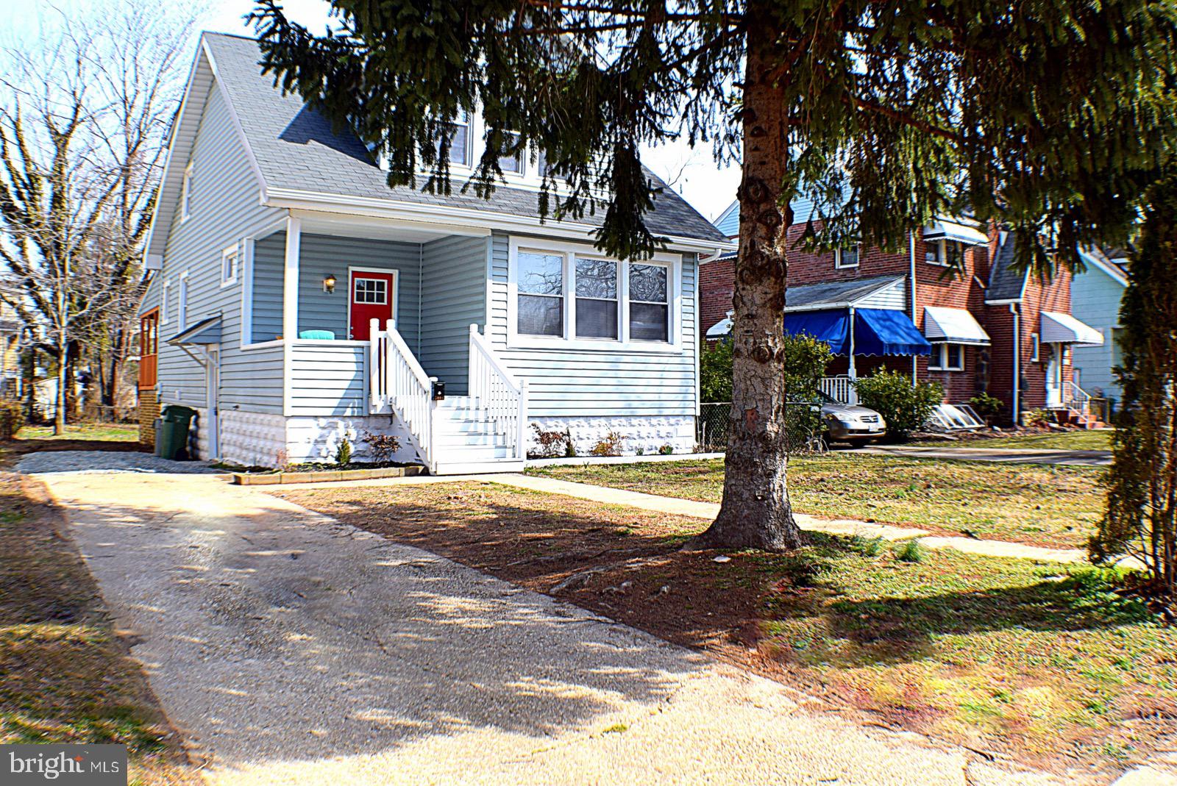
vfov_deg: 35.5
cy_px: 393
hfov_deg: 51.3
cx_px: 588
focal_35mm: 38
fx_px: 1227
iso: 200
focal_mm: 25
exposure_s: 1/320
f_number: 9
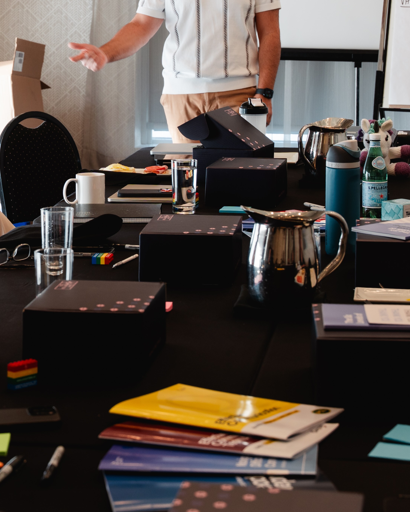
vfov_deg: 19.3
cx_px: 5
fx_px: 1501
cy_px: 166
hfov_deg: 15.3
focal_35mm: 99
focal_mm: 41.4
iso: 160
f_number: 4.5
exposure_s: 1/50
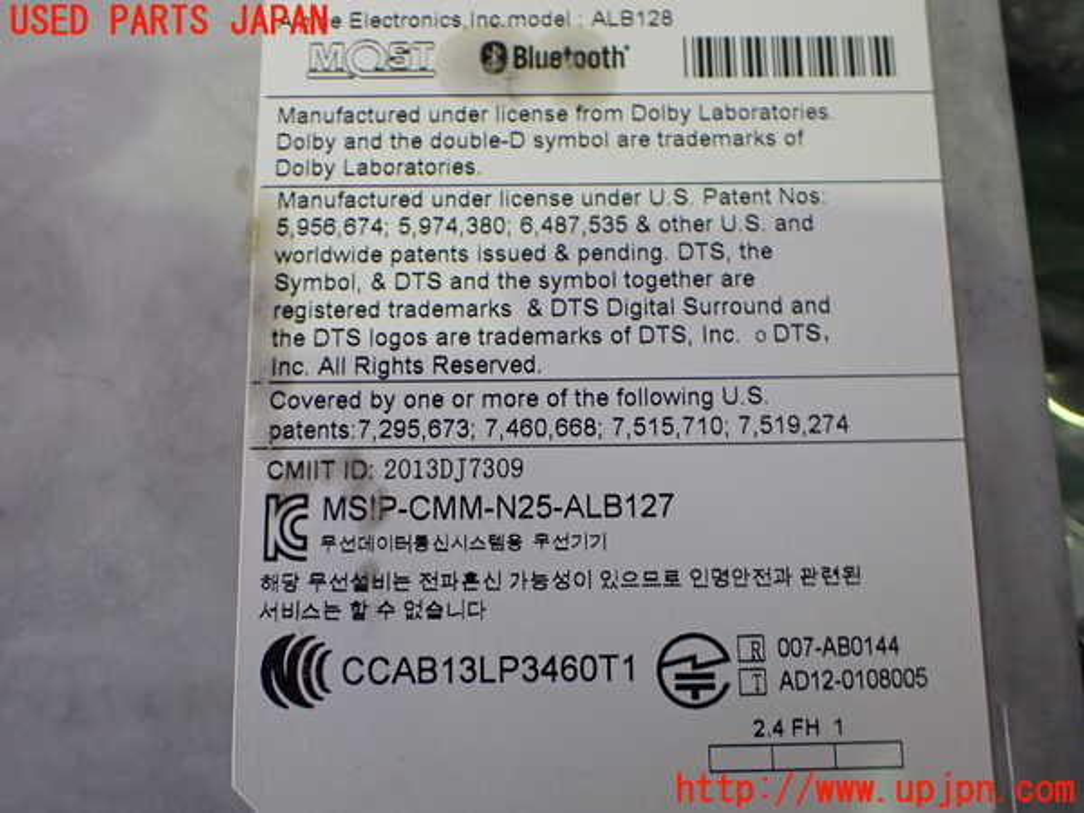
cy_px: 406
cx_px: 542
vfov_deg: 46.8
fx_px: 939
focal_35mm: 30
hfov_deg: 60.0
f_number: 2.3
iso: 500
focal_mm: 5.4
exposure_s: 1/125
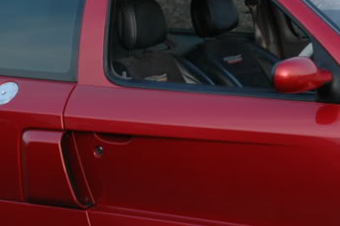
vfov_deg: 8.7
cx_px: 332
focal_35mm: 156
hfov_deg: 13.0
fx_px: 1477
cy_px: 143
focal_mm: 35
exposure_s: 1/125
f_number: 5.3
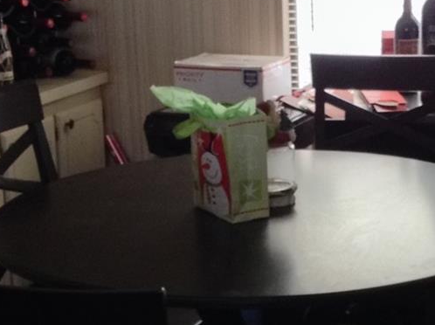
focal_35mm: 106
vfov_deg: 13.9
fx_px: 1330
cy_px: 243
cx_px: 310
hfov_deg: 18.5
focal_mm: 3.3
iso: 125
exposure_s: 1/24
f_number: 2.4
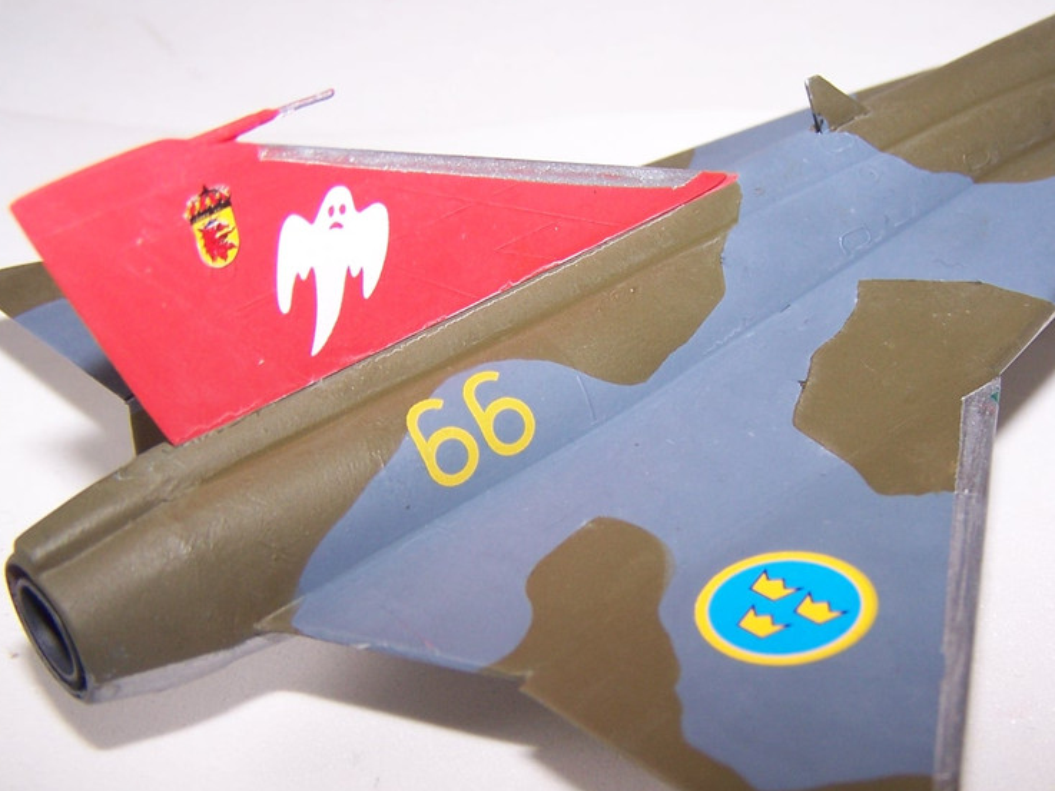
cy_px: 461
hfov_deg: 34.7
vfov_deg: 26.5
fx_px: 1677
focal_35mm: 55
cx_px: 662
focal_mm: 6.3
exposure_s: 1/180
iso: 80
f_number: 2.8
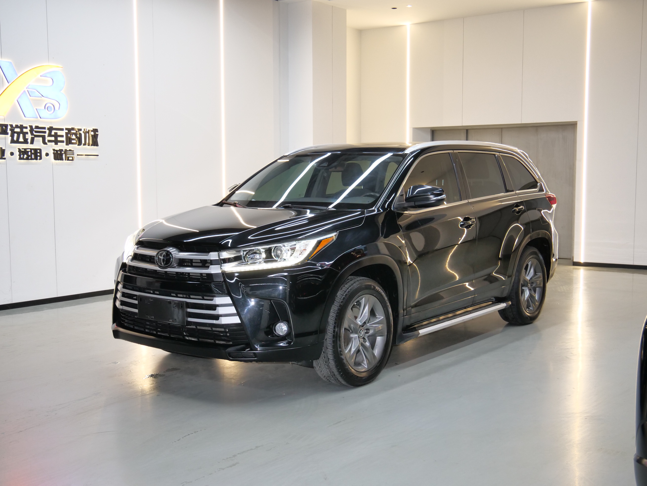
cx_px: 324
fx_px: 822
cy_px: 243
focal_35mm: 44
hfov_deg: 42.9
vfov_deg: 32.9
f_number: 4.2
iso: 800
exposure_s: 1/40
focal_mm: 22
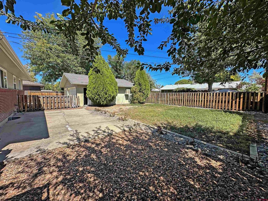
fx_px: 108
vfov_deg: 85.7
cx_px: 134
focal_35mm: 14
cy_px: 100
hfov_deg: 102.1
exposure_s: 1/1531
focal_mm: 2.22
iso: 50
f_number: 2.2
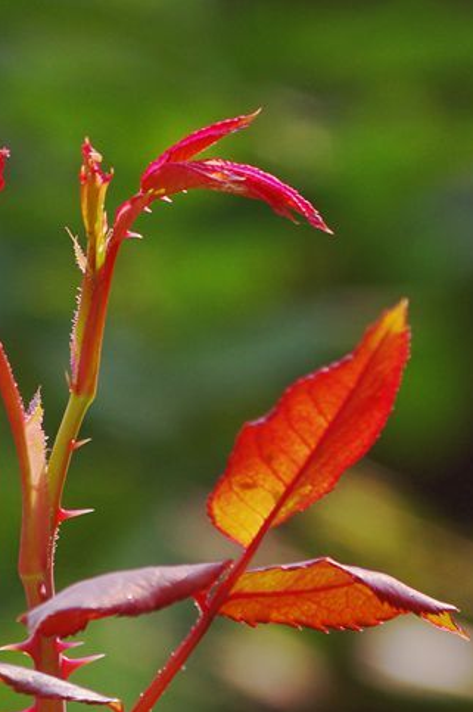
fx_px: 10151
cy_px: 198
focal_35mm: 514
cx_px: 20
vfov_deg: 4.0
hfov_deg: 2.7
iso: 400
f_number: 8
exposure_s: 1/200
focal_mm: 137.5
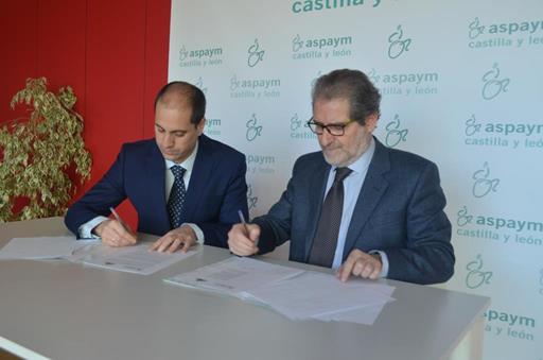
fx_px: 542
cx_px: 272
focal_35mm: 36
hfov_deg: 53.2
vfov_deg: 36.7
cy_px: 180
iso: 360
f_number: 5.6
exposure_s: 1/60
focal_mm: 24
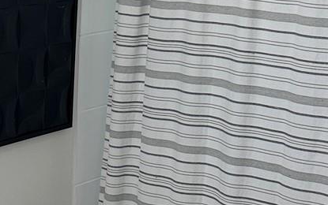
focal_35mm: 98
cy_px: 111
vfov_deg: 13.4
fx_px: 877
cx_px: -115
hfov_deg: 19.3
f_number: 1.78
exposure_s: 1/168
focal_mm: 6.86
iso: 64
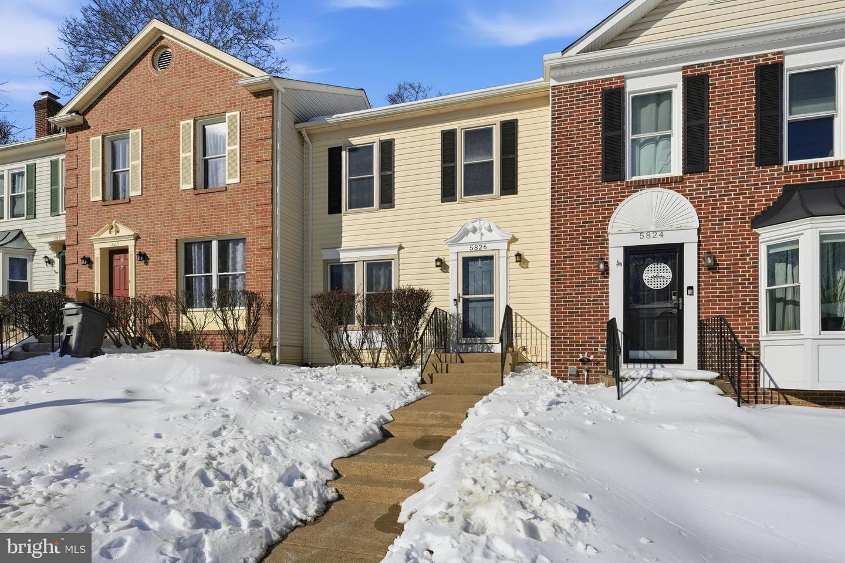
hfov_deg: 91.3
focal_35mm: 18
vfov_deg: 68.6
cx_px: 422
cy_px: 282
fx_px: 413
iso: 400
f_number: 11
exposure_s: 1/8000
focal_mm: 17.6
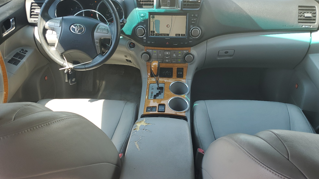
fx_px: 245
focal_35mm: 29
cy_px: 93
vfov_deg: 40.2
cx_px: 158
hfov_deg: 66.1
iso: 50
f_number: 1.5
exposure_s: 1/227
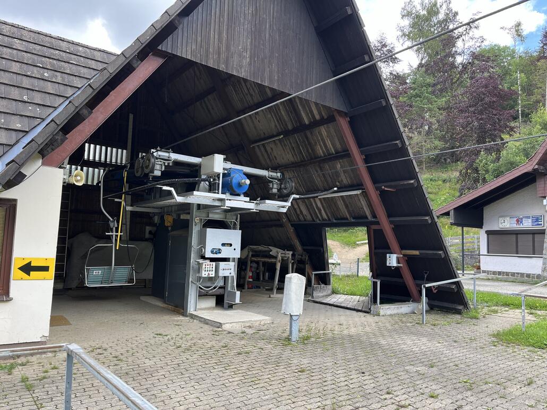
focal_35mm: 26
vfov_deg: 53.1
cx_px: 274
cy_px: 205
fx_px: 411
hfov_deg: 67.3
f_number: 1.6
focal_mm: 5.1
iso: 50
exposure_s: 1/366
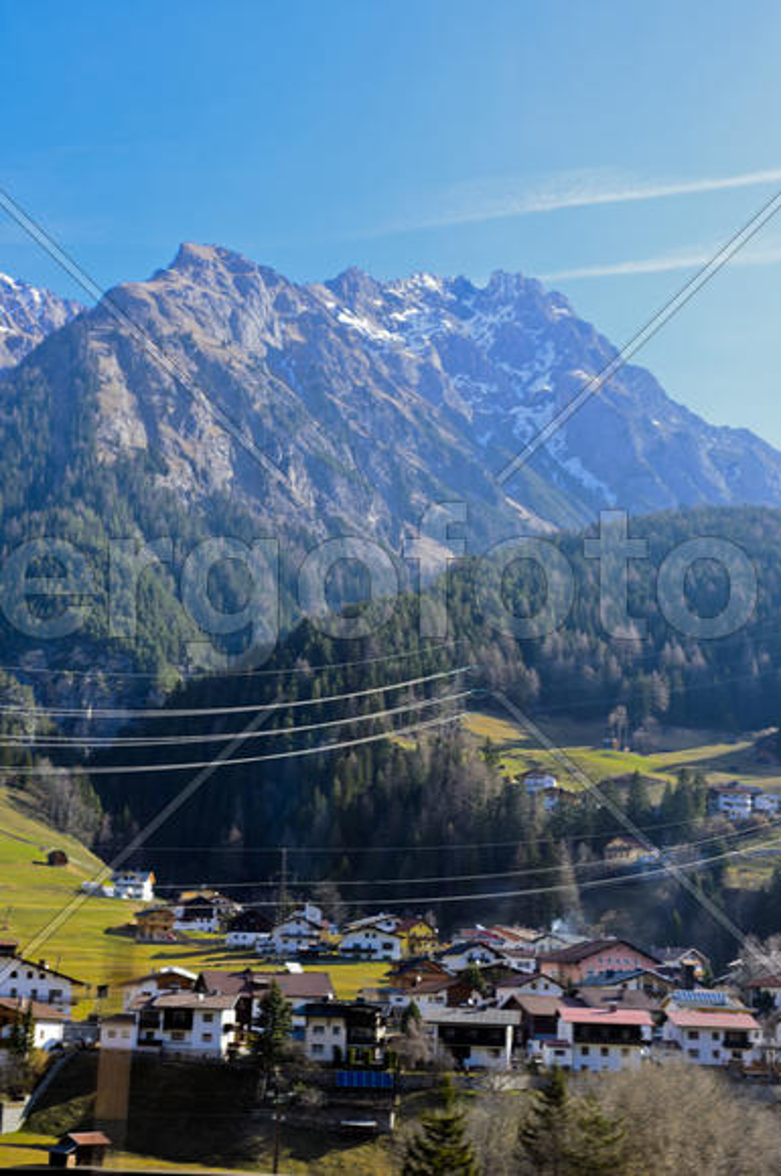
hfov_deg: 25.7
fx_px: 1713
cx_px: 390
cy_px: 588
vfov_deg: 37.9
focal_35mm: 52
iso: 100
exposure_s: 1/125
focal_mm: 35
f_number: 4.8
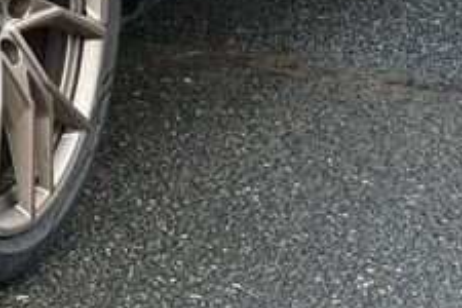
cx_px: -349
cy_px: -228
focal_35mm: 227
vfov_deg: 6.0
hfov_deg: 8.7
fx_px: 2913
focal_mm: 6.76
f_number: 1.78
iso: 100
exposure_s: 1/116
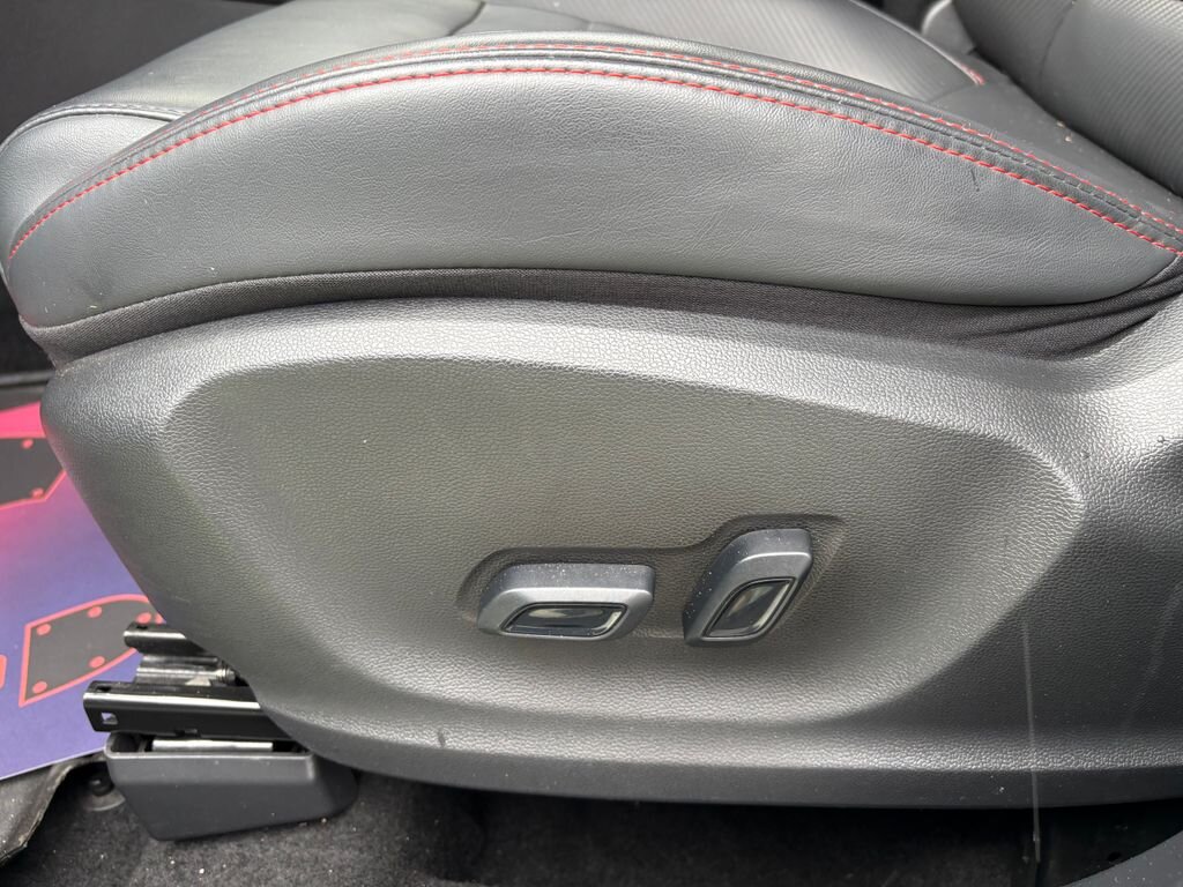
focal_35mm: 26
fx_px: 889
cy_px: 444
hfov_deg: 67.3
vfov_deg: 53.1
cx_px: 592
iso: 125
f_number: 1.6
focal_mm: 5.96
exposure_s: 1/61
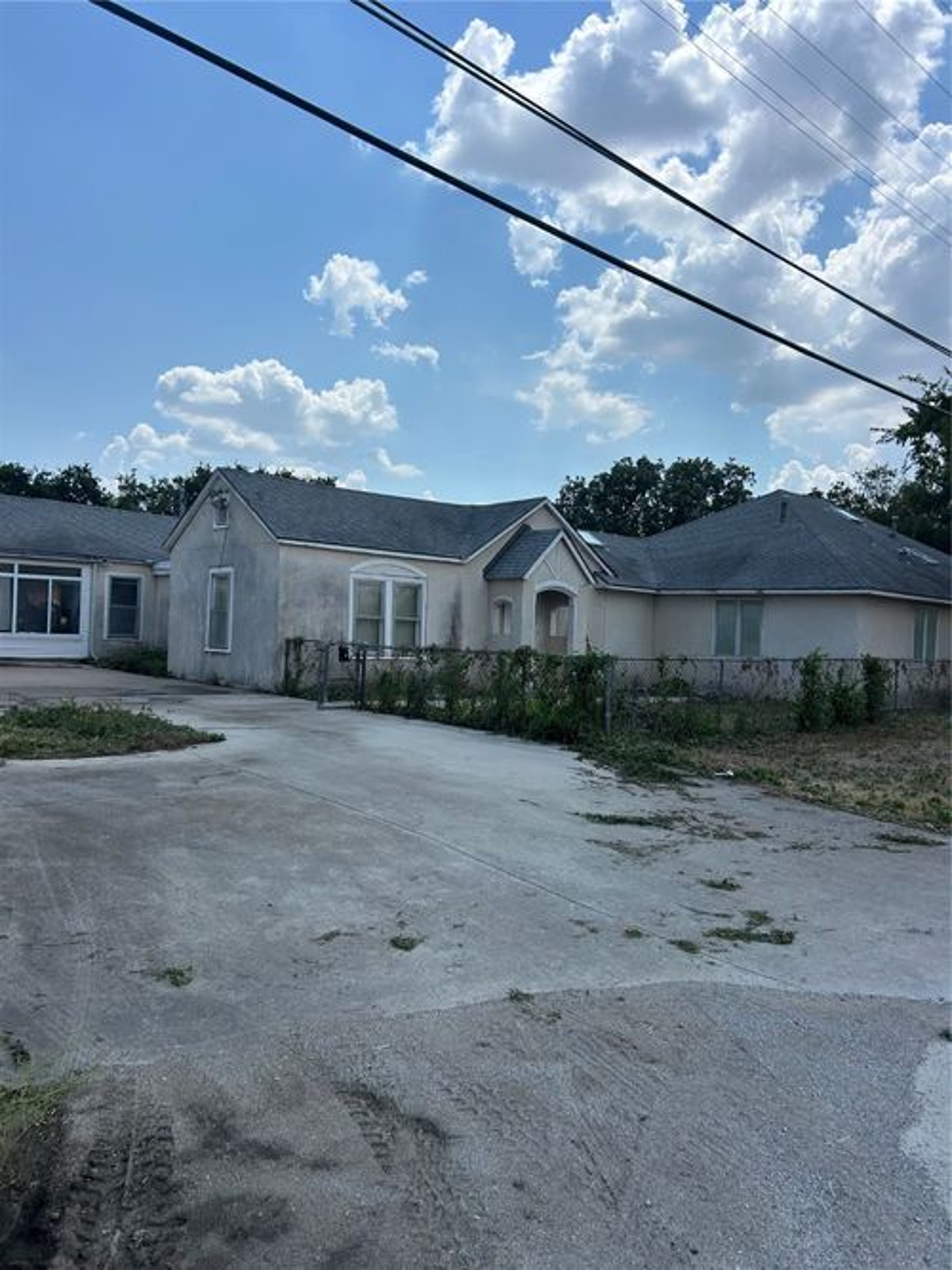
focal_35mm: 26
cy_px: 635
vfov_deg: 67.3
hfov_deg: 53.0
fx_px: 954
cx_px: 476
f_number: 1.5
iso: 50
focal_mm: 5.7
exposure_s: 1/8000
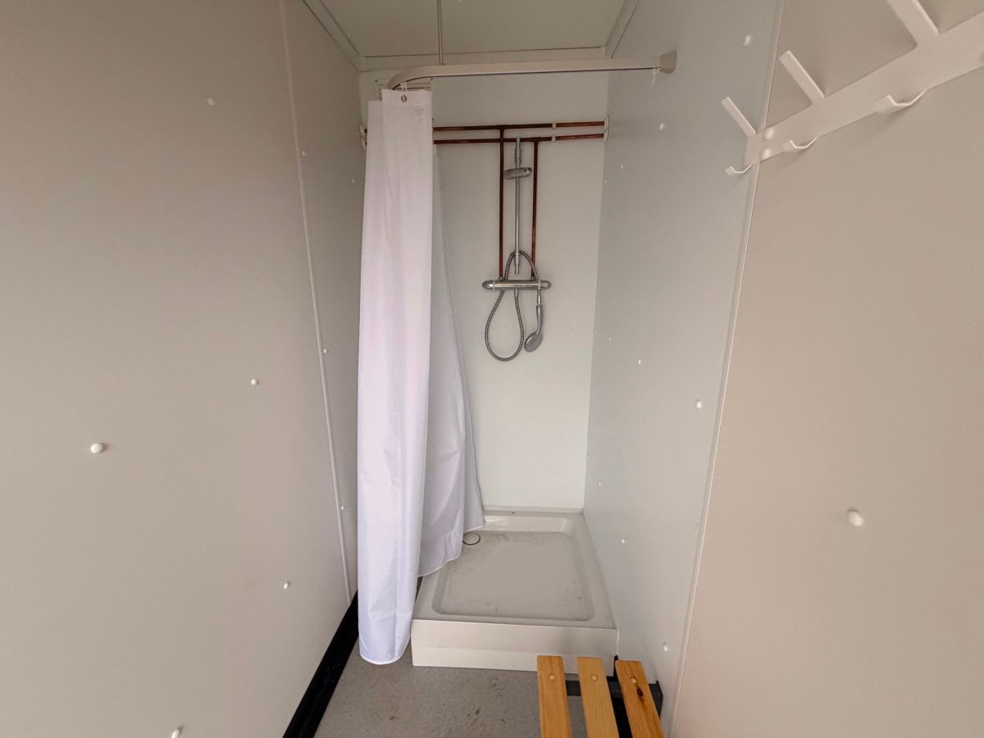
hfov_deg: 102.1
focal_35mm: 14
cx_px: 492
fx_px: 398
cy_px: 369
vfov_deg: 85.7
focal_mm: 2.22
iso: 320
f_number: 2.2
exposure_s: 1/96
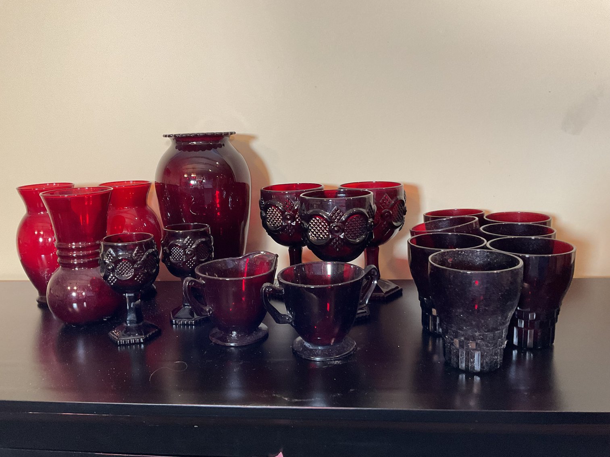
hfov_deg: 61.7
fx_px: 511
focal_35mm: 29
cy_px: 228
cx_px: 305
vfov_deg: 48.2
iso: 125
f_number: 1.8
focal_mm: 3
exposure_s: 1/60
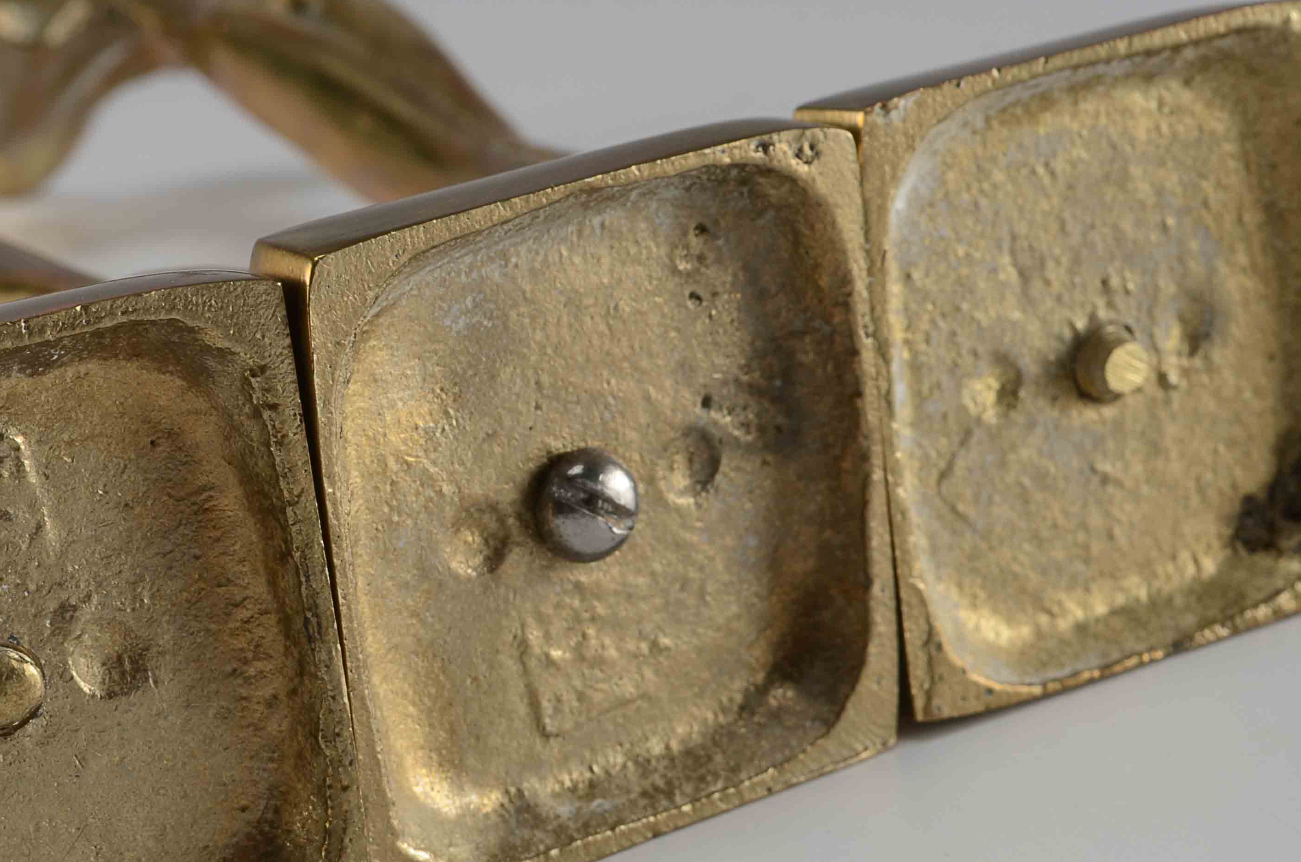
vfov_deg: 12.4
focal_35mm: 110
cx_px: 451
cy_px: 565
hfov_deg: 18.6
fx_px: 3967
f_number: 14
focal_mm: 42
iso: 100
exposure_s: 1/80
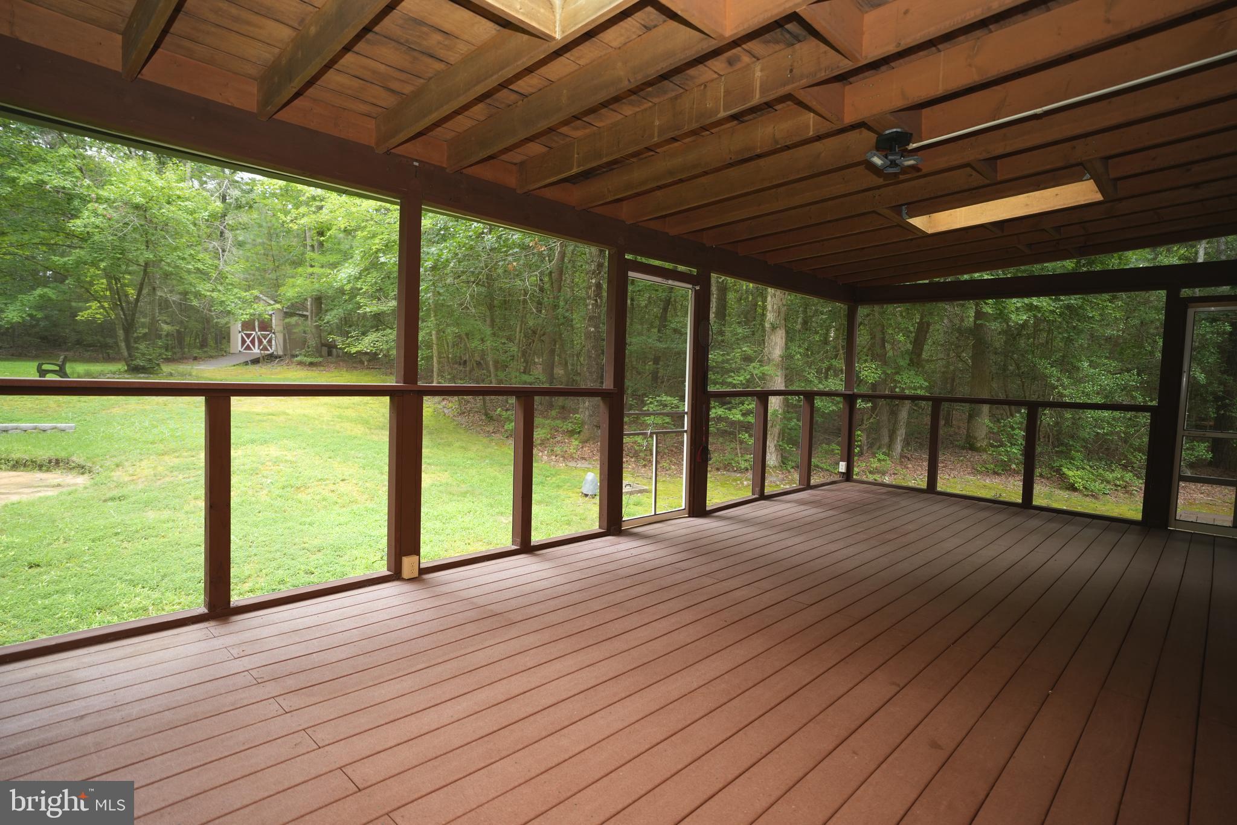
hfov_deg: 87.8
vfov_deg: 65.4
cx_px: 618
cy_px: 412
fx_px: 642
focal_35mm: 19
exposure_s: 1/60
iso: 200
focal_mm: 18.7
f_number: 2.8
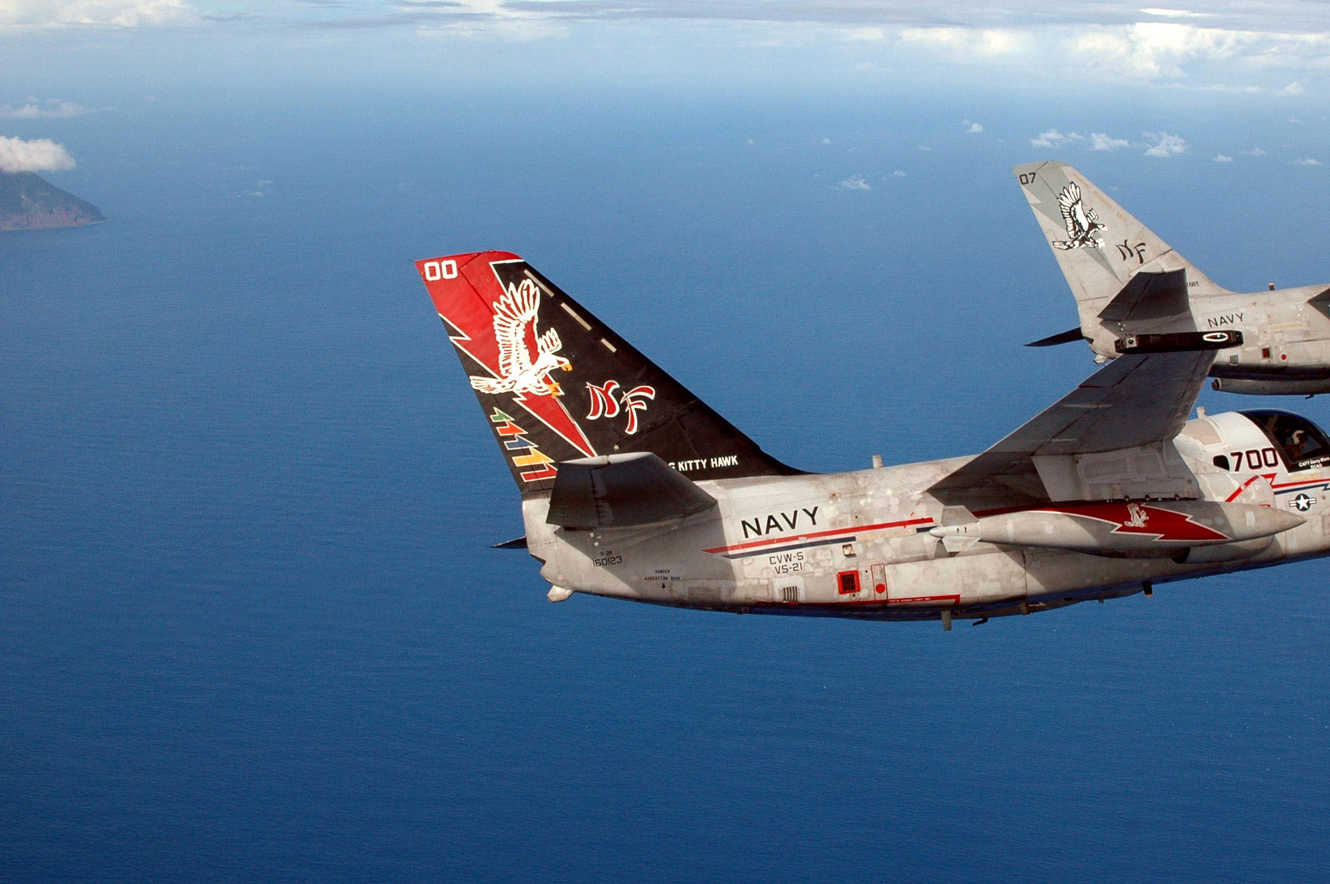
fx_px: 2215
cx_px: 859
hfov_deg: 33.2
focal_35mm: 60
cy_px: 367
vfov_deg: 22.6
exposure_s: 1/320
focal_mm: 28
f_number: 9
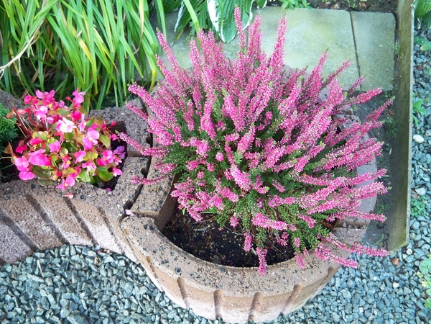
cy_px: 162
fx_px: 461
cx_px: 216
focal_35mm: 37
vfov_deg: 38.7
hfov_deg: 50.1
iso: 320
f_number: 3.1
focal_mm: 7.9
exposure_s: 1/30
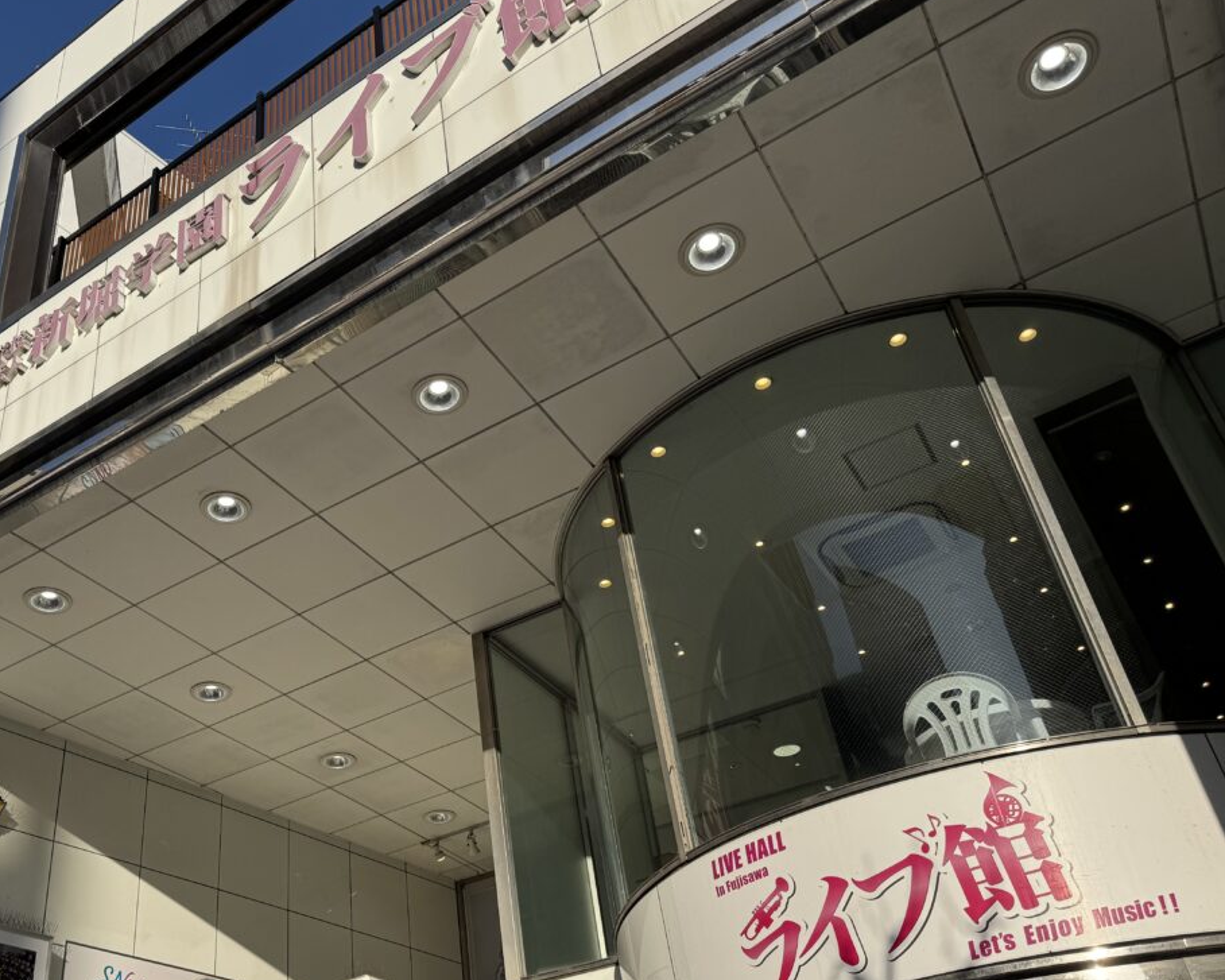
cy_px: 608
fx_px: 1196
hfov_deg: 53.2
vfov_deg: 44.2
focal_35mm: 33
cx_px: 407
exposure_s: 1/5814
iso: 80
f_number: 1.78
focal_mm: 6.76
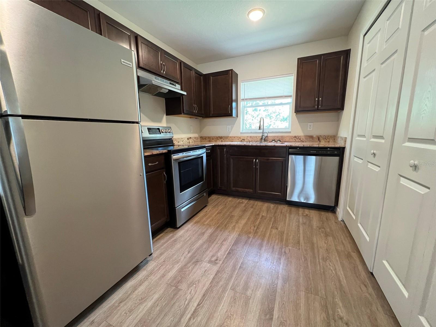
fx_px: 164
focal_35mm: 13
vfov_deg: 89.9
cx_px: 218
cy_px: 164
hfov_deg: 106.2
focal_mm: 1.57
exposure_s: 1/60
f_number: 1.8
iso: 400
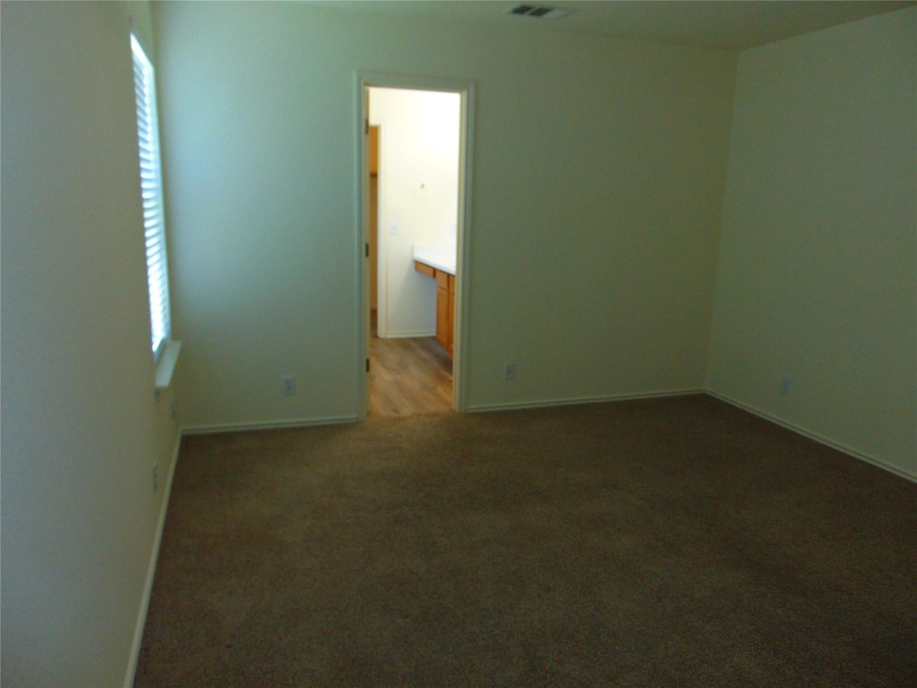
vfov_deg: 54.9
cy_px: 344
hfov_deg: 69.4
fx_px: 662
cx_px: 458
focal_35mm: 25
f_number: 3
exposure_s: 1/30
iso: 160
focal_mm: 4.5
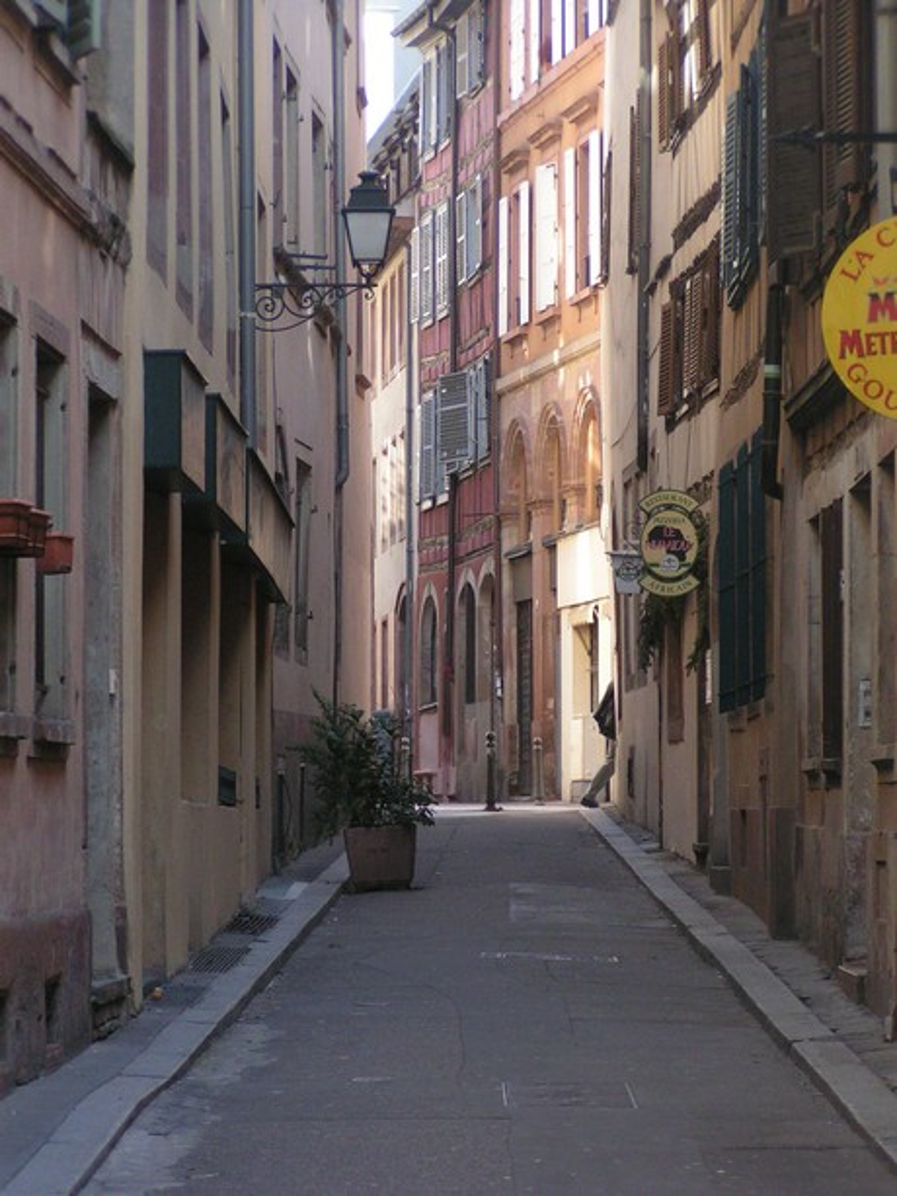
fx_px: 5664
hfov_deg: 9.1
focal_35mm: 164
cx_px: 448
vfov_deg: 12.0
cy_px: 598
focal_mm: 25.1
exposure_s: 1/200
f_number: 3.5
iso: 160
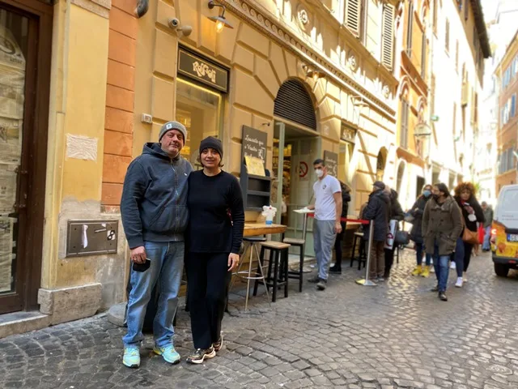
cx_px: 259
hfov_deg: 67.3
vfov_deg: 53.1
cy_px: 194
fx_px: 389
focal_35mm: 26
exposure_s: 1/122
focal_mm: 4.25
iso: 50
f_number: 1.8
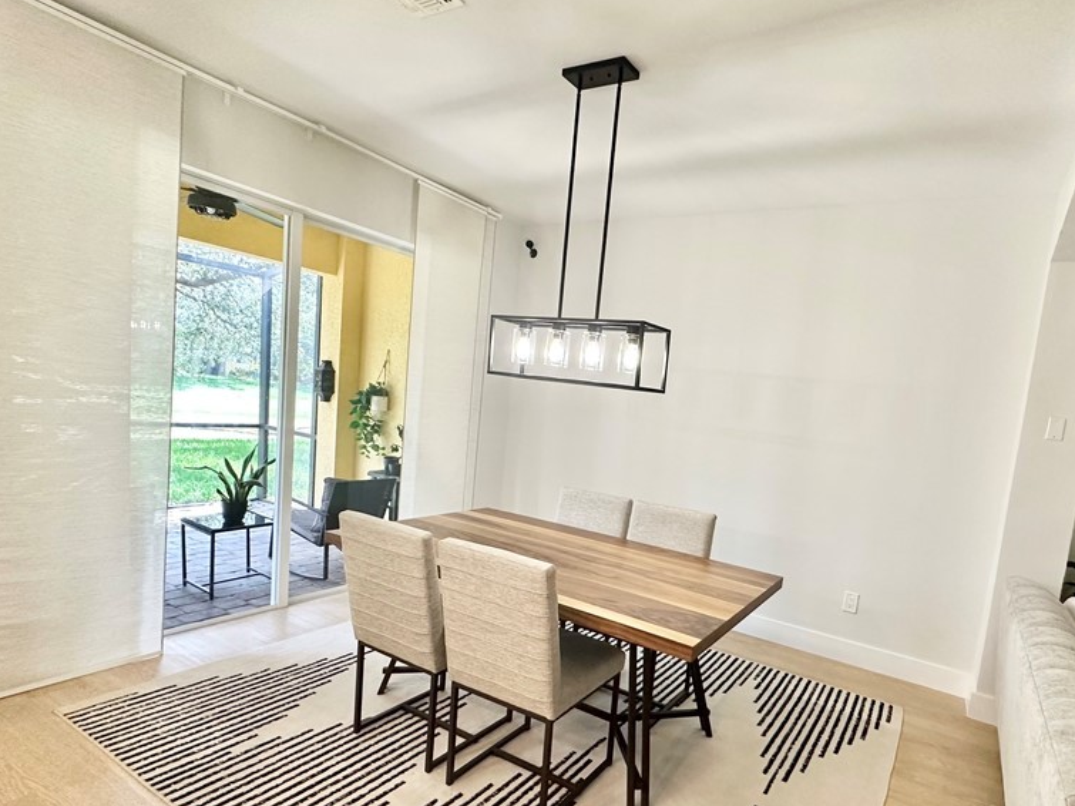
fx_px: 590
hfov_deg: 83.4
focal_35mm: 19
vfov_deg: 68.2
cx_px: 655
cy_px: 469
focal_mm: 2.22
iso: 250
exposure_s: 1/120
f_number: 2.2
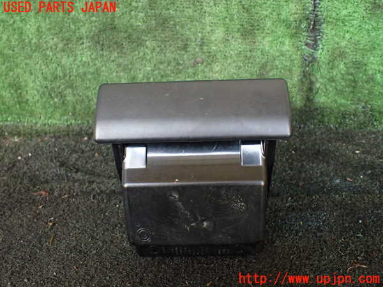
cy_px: 144
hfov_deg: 60.0
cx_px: 192
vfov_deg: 46.8
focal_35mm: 30
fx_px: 332
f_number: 2.3
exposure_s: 1/125
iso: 500
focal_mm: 5.4
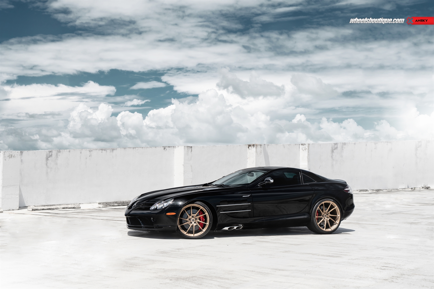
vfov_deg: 26.0
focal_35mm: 52
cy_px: 144
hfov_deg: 38.2
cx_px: 217
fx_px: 627
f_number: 6.3
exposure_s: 1/320
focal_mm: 52
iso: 100
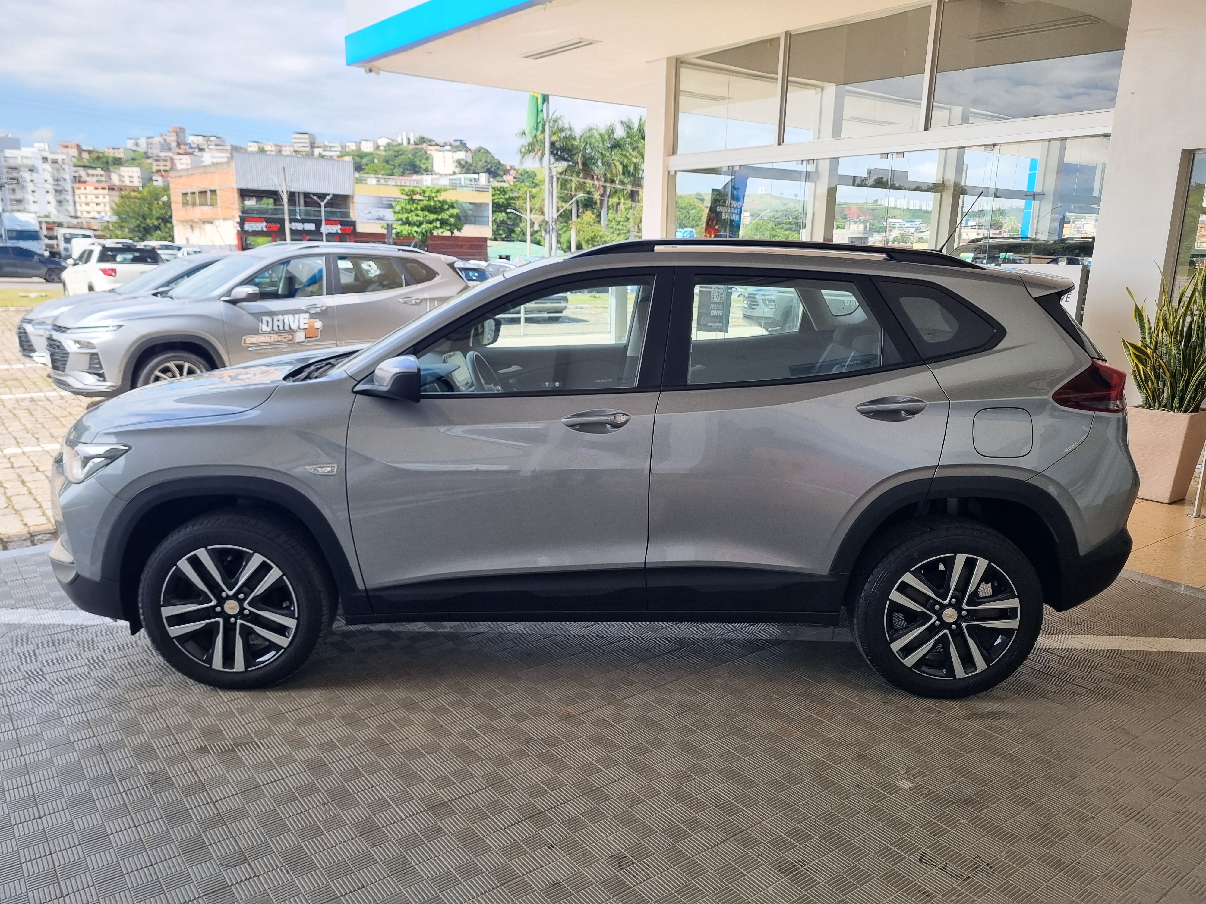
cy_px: 452
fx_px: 906
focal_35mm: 26
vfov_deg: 53.1
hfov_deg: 67.3
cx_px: 603
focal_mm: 5.4
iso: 50
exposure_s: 1/444
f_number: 1.8
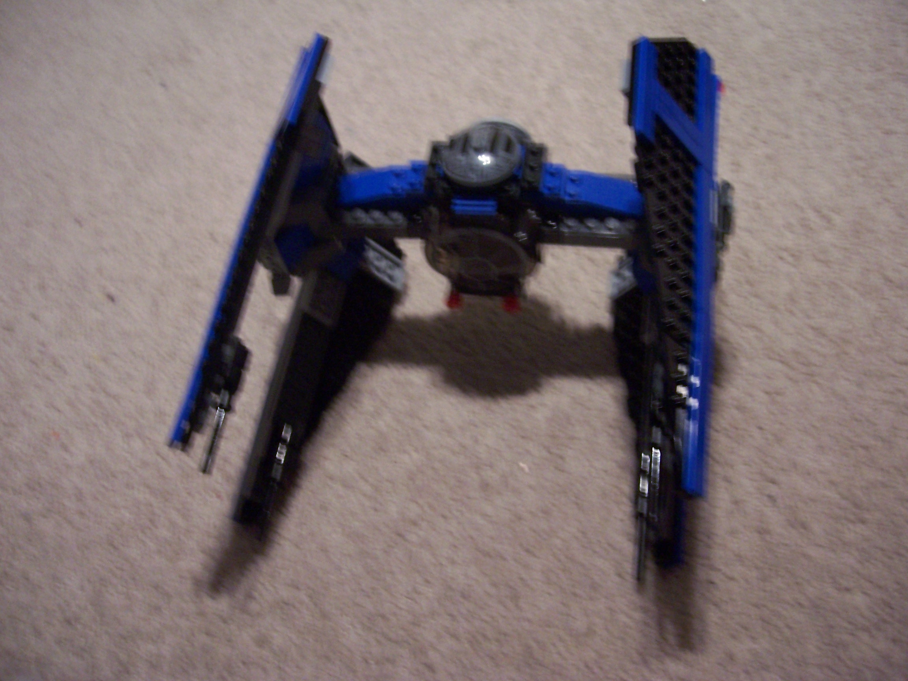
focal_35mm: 36
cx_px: 454
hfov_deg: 51.4
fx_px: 944
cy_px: 340
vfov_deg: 39.7
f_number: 3
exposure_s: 1/4
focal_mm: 6
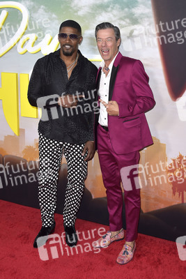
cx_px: 93
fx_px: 310
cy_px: 140
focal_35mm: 40
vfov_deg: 48.4
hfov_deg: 33.4
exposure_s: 1/250
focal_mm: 40
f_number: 5.6
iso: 500
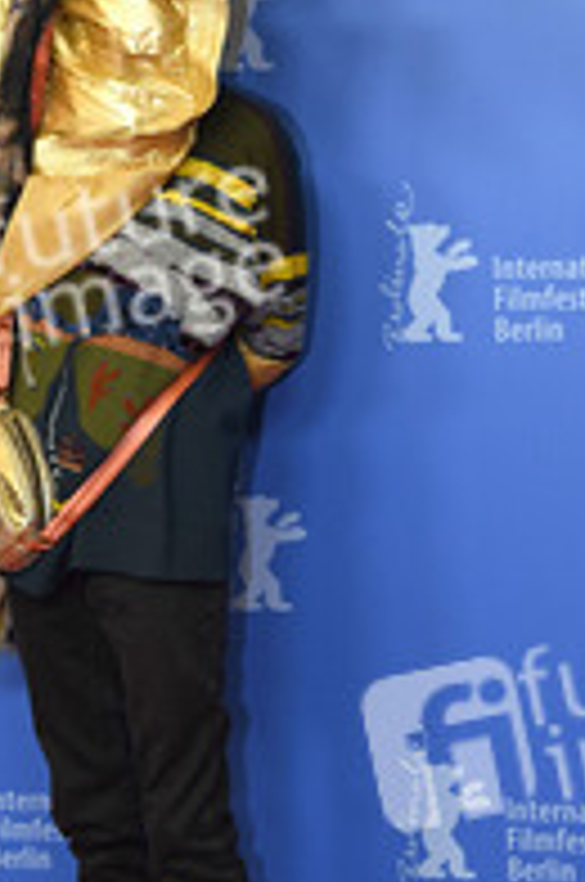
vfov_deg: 20.0
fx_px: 2495
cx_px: 184
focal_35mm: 102
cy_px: 500
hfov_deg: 13.3
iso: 1000
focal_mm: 50
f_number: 4.5
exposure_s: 1/400
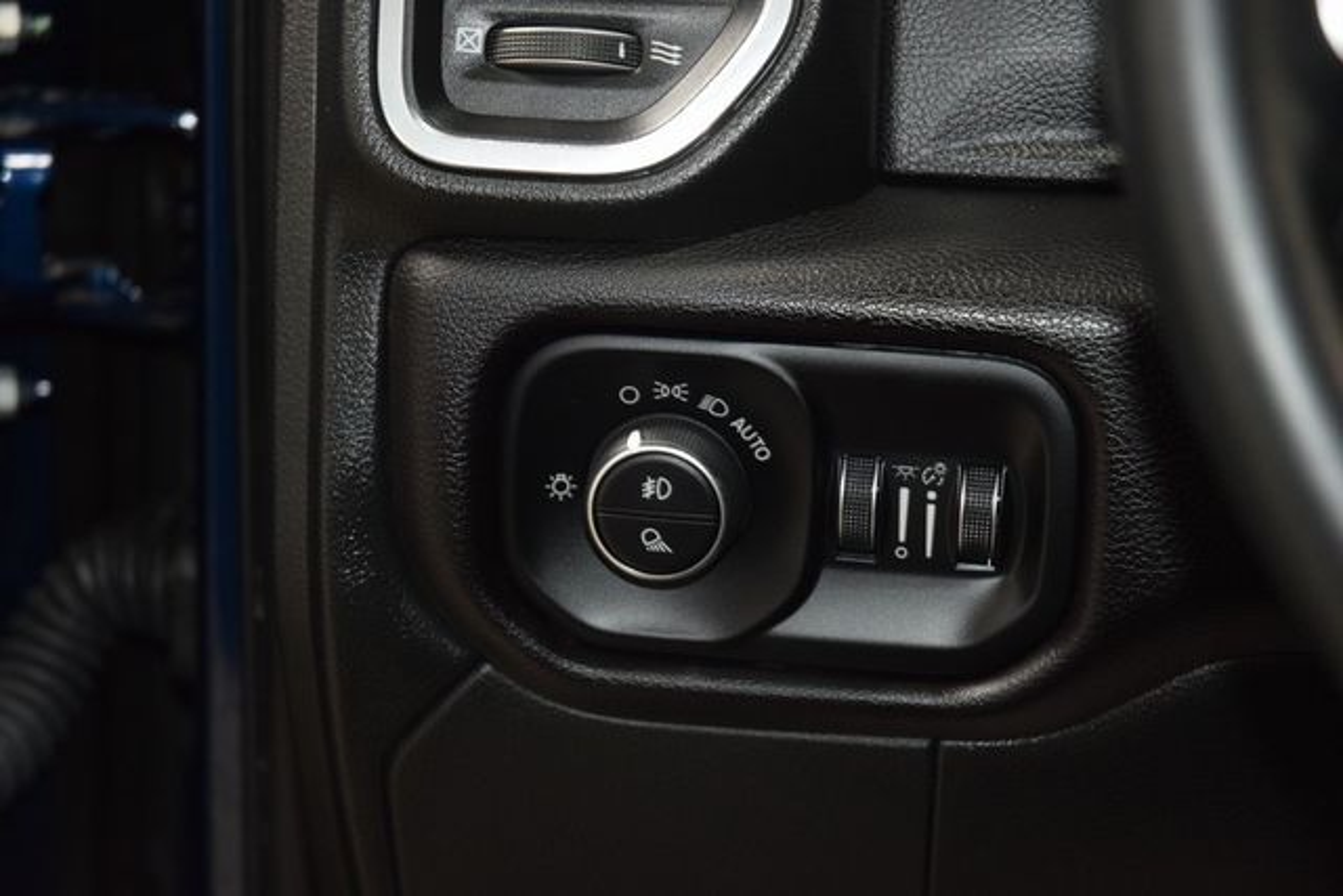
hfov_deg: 19.5
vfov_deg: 13.0
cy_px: 448
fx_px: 3918
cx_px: 672
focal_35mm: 105
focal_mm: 70
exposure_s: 1/30
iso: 2000
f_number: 4.5
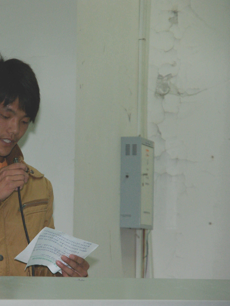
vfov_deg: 13.0
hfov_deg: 9.7
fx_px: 1347
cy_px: 153
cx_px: 7
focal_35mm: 152
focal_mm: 70
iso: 800
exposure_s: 1/50
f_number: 5
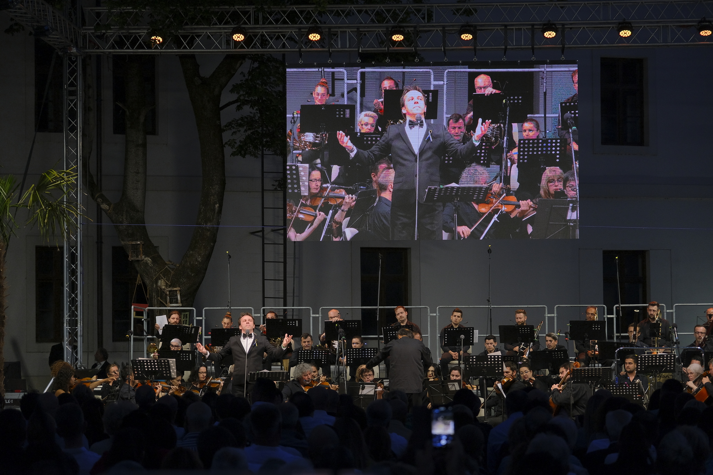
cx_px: 356
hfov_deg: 17.1
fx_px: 2377
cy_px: 238
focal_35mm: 120
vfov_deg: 11.4
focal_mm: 80
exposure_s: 1/125
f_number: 4
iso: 800
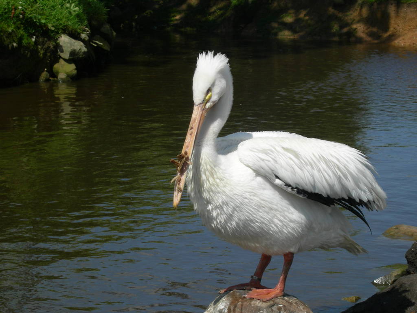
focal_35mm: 126
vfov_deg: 11.8
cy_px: 156
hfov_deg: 15.6
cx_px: 208
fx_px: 1518
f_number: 7.3
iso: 64
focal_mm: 26.3
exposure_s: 1/311
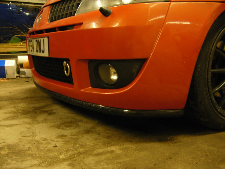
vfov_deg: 39.7
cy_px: 84
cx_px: 112
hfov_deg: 51.4
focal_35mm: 36
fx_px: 234
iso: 200
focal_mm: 7.5
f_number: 2.7
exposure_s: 1/1.2
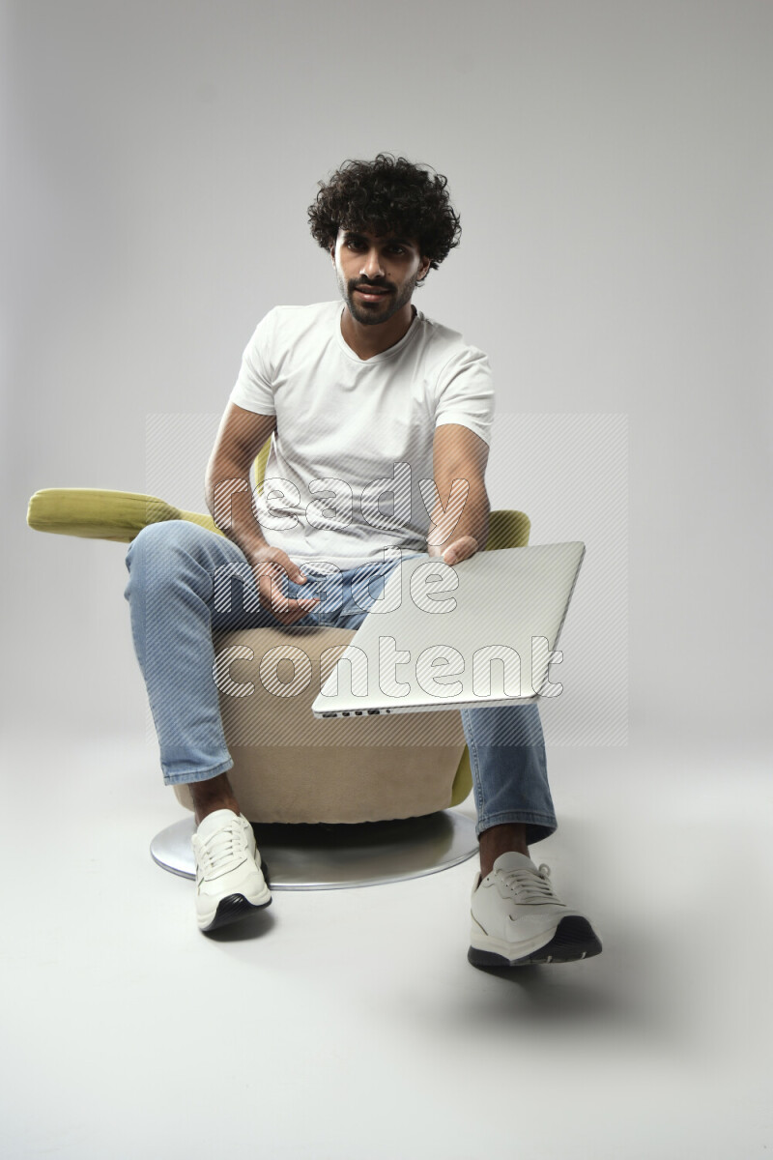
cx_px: 386
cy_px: 580
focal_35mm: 29
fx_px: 934
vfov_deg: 63.7
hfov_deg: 45.0
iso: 400
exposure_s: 1/125
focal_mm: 29
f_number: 5.6
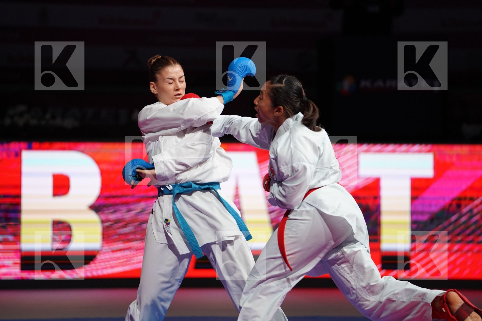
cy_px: 160
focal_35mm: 189
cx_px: 241
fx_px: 2530
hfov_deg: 10.9
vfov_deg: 7.3
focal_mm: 189
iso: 2500
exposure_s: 1/1000
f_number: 2.8
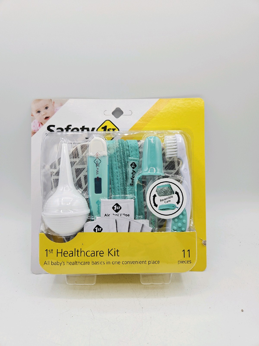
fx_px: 229
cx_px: 130
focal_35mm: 23
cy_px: 173
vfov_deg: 73.9
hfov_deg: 58.9
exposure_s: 1/417
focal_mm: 5.4
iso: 25
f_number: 1.8
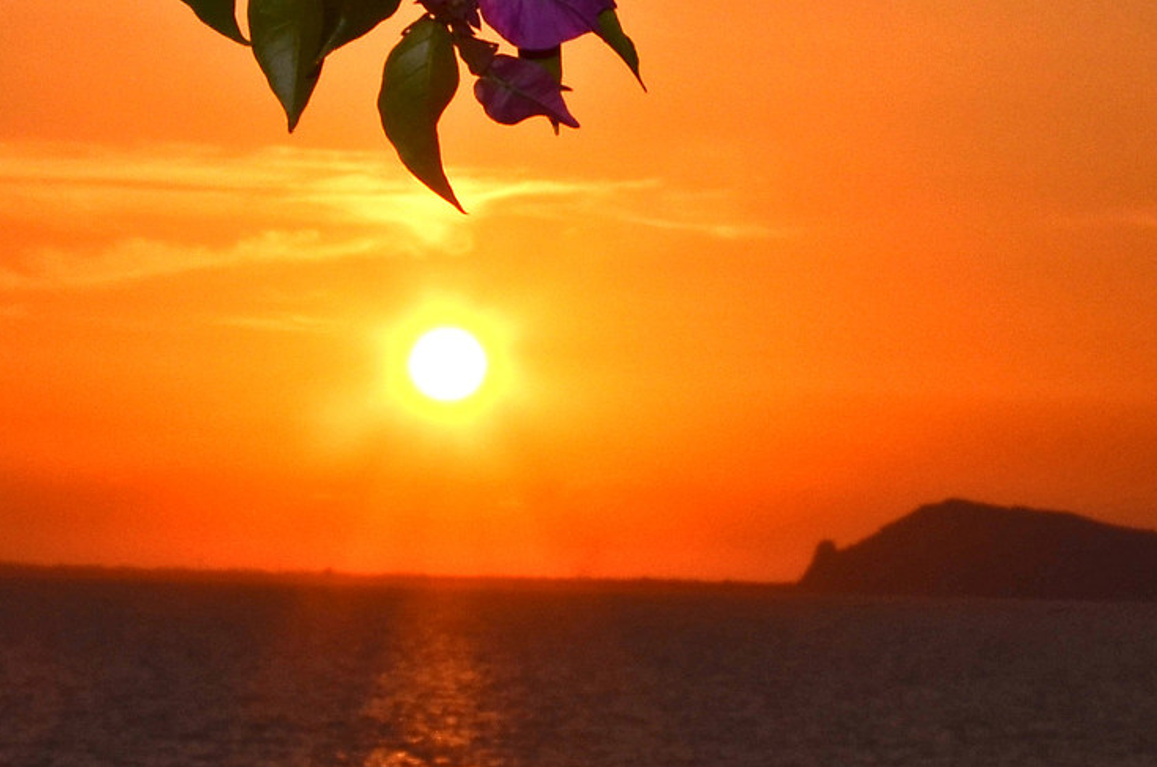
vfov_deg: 7.0
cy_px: 55
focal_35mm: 196
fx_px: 6287
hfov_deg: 10.5
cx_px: 820
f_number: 22
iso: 100
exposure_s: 1/200
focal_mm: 40
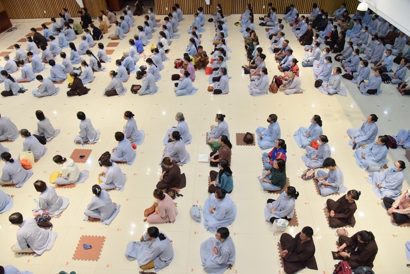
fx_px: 273
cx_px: 205
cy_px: 137
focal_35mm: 24
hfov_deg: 73.7
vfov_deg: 53.2
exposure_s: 1/100
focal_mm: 24
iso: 1250
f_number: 5.6
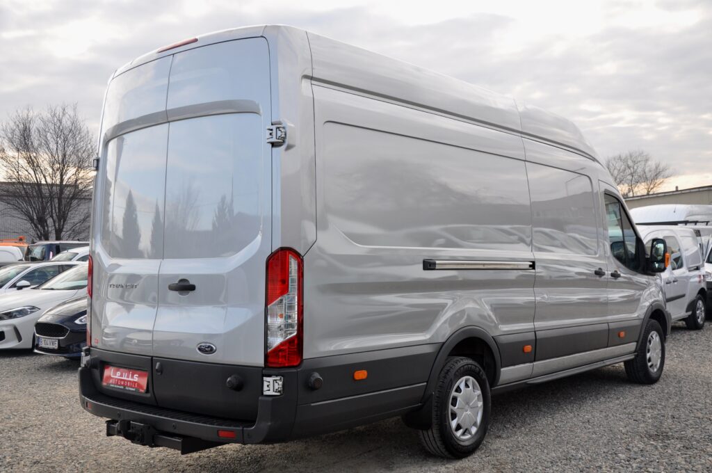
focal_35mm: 38
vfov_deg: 35.4
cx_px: 356
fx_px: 741
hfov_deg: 51.3
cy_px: 236
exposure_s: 1/200
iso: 500
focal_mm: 25
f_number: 7.1
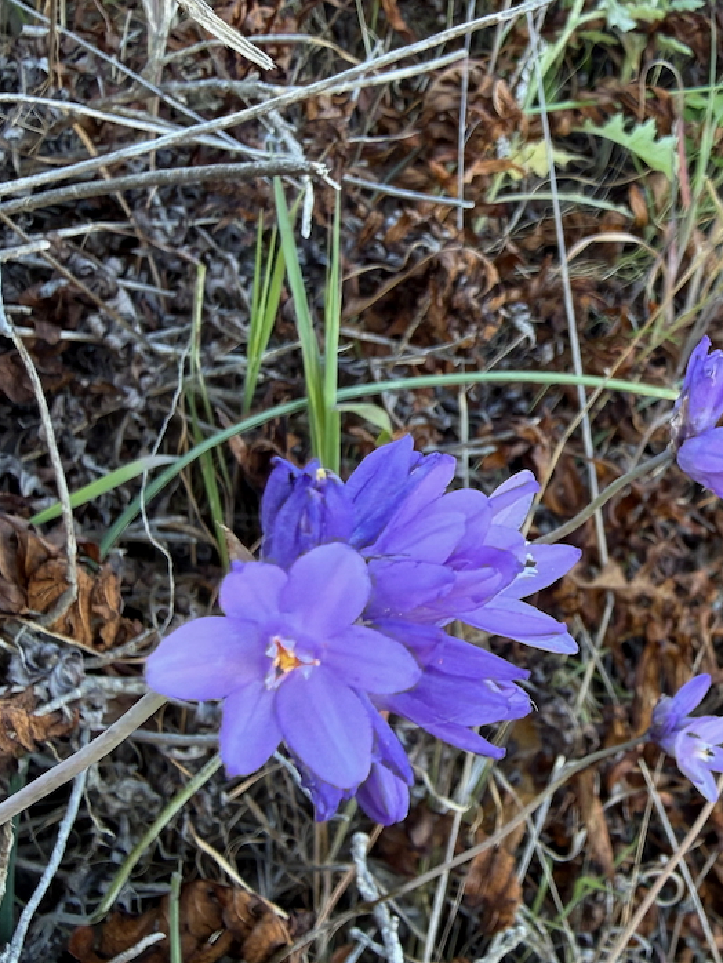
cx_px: 642
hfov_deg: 31.5
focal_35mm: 44
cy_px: 484
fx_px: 1225
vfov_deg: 42.9
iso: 50
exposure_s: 1/99
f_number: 2.2
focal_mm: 2.22
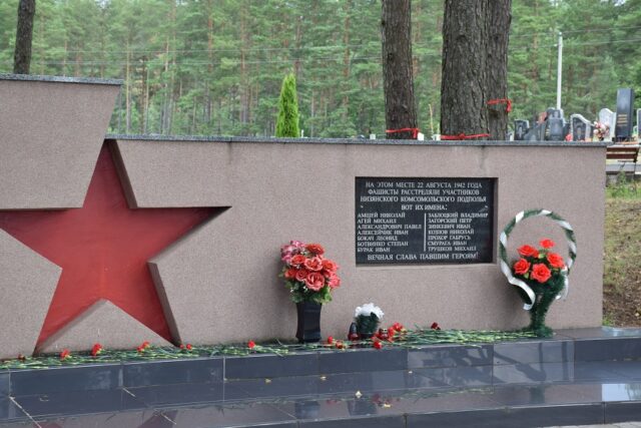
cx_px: 320
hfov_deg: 28.1
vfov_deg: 18.9
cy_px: 214
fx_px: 1282
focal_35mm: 72
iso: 500
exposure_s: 1/250
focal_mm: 48
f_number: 8
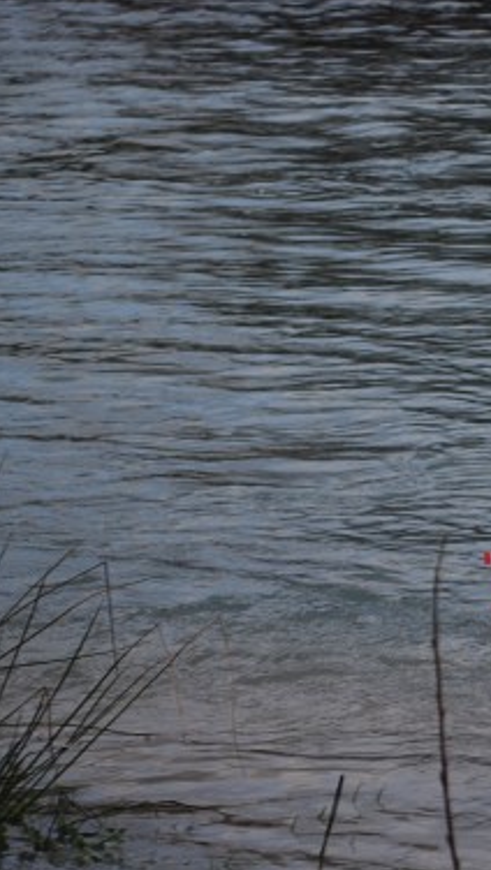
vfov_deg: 11.7
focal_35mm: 184
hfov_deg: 6.6
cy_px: 617
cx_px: 621
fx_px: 4254
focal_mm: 55
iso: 180
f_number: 5.6
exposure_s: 1/125
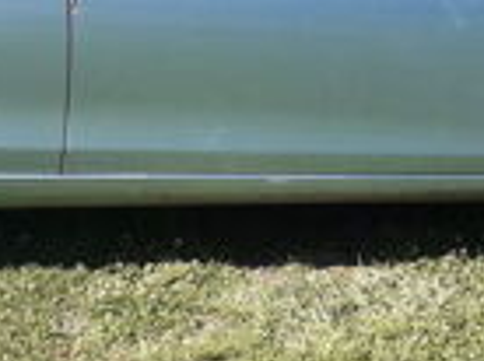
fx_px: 1312
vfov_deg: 15.6
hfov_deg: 20.6
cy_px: 84
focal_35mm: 94
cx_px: 91
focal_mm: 3.6
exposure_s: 1/838
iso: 40
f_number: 1.9
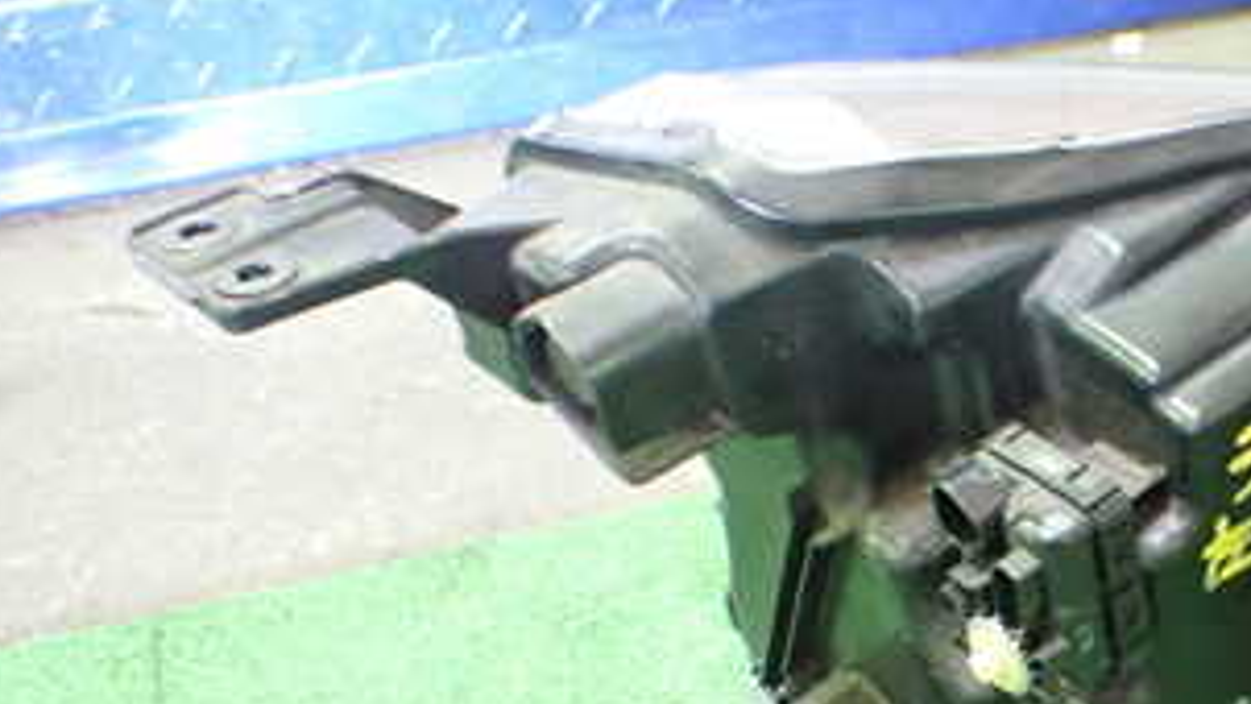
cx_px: 1176
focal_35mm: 65
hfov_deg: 30.6
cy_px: 629
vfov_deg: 18.3
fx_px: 2157
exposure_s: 1/30
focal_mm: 5.4
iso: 1000
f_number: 2.3
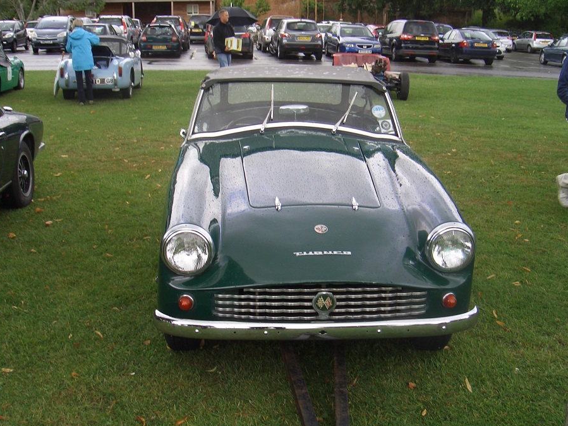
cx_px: 283
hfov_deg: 46.8
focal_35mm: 40
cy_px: 218
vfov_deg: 36.0
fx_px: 657
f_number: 4.8
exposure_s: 1/125
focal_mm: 8
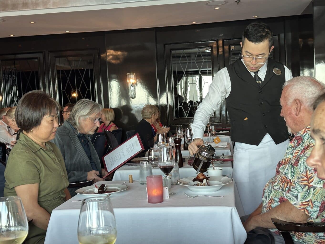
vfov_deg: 30.3
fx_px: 451
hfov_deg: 39.7
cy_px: 122
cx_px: 162
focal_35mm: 48
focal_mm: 6.86
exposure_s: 1/60
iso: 200
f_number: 1.78
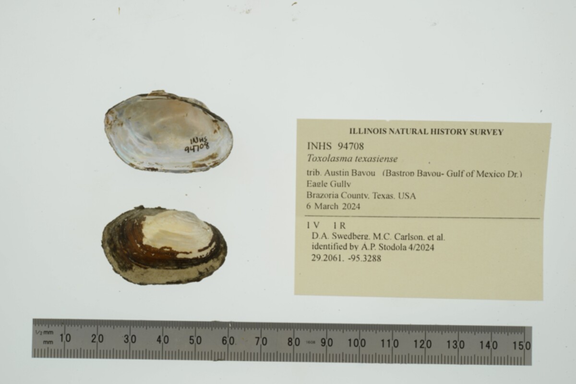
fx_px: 960
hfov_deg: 33.4
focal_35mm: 60
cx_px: 288
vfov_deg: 22.6
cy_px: 192
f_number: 32
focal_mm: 60
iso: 100
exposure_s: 1/10
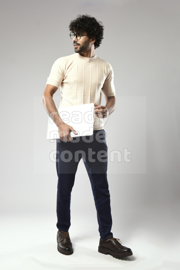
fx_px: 240
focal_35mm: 32
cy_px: 135
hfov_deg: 41.1
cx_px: 90
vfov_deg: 58.7
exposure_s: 1/125
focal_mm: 32
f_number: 5
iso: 400
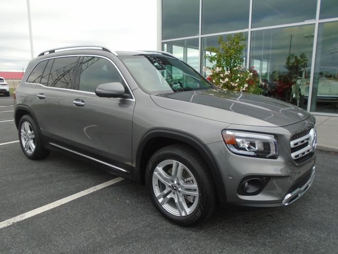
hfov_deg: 67.3
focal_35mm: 26
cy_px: 127
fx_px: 254
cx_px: 169
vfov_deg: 53.1
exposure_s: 1/320
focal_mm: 4.6
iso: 100
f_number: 3.2
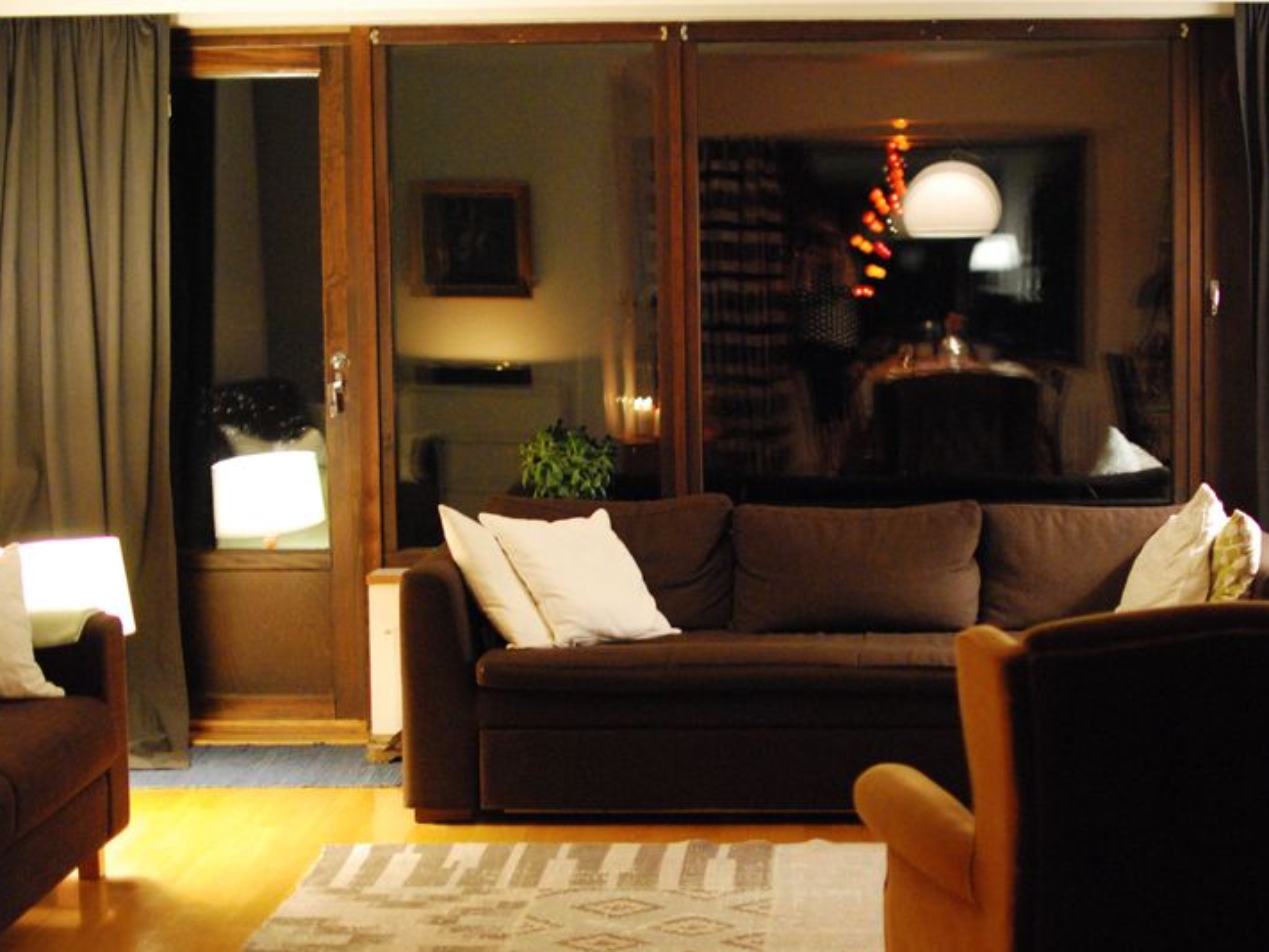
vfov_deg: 20.2
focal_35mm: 73
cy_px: 582
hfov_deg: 26.7
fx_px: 2665
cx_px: 804
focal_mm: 35
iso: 1600
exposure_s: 1/15
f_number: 2
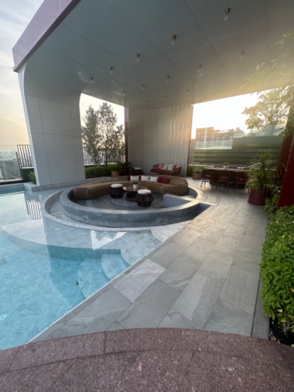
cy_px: 196
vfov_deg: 102.1
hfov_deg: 85.7
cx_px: 147
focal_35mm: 14
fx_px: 159
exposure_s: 1/167
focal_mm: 2.22
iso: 40
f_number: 2.2
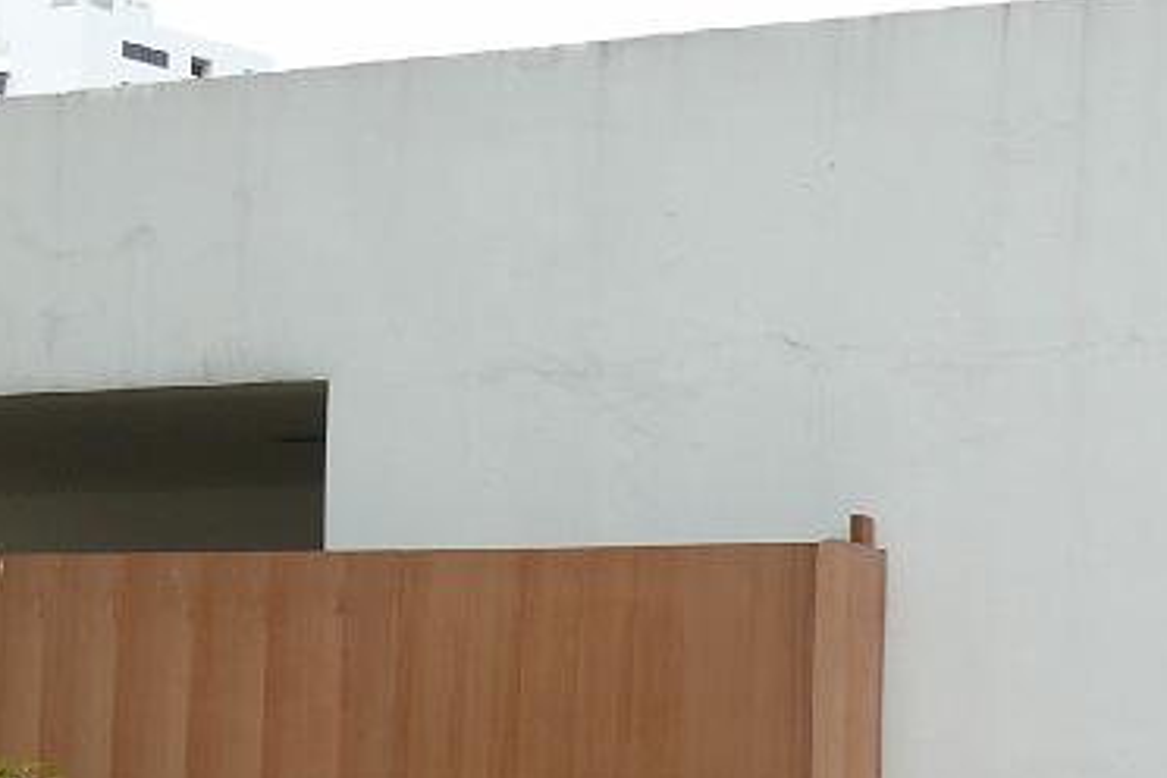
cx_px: 82
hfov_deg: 14.2
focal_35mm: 143
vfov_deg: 9.5
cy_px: 781
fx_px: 4635
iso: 100
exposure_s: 1/250
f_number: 5
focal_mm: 10.5
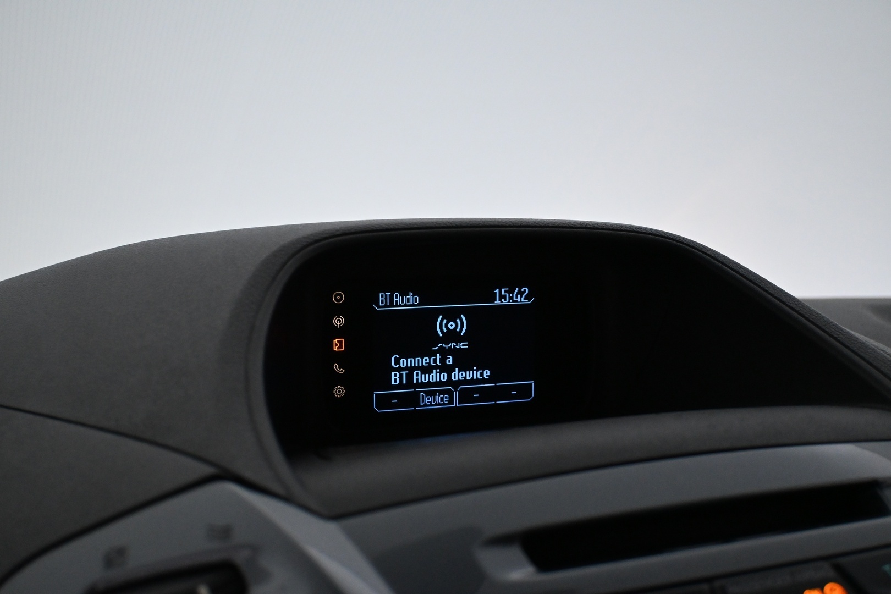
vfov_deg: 30.8
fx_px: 1077
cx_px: 446
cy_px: 297
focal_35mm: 44
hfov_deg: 45.0
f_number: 4.8
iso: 3200
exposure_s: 1/125
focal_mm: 29
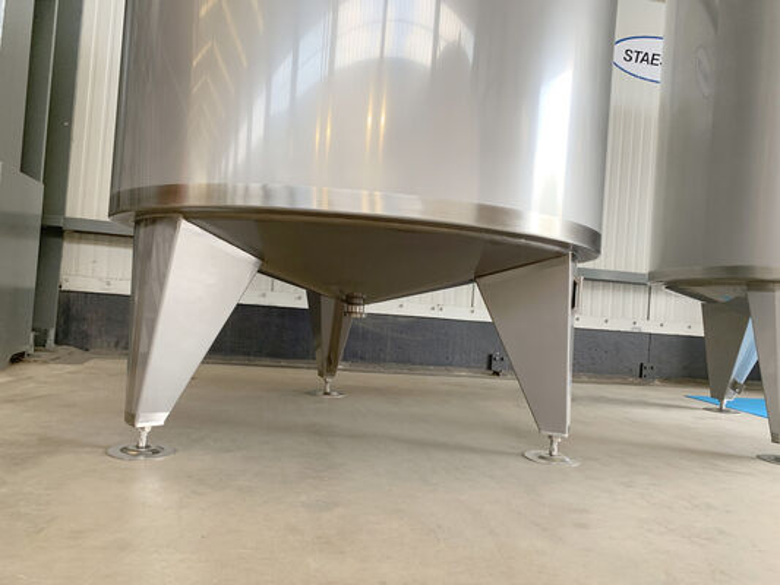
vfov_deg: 53.1
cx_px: 390
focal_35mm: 26
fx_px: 586
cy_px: 292
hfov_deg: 67.3
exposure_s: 1/50
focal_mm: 4.25
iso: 50
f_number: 1.8
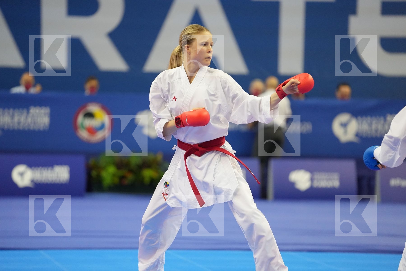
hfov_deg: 10.3
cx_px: 203
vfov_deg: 6.9
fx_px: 2255
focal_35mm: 200
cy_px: 136
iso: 4000
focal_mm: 200
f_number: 2.8
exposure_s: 1/1000
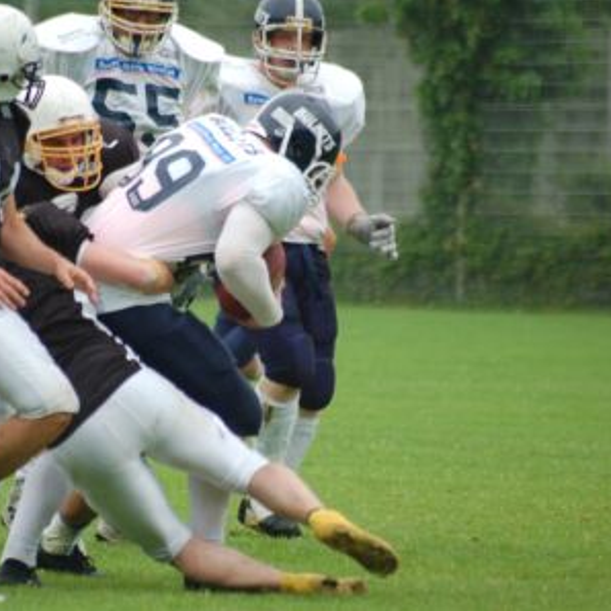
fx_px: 10444
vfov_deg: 3.4
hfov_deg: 3.4
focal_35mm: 523
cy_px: 306
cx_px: 177
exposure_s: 1/640
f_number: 5.6
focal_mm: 270
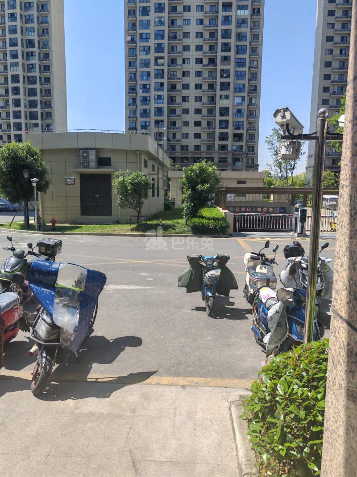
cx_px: 178
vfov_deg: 65.3
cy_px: 238
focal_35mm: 27
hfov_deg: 51.3
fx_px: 371
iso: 50
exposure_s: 1/1400
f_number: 1.95
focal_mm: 5.52
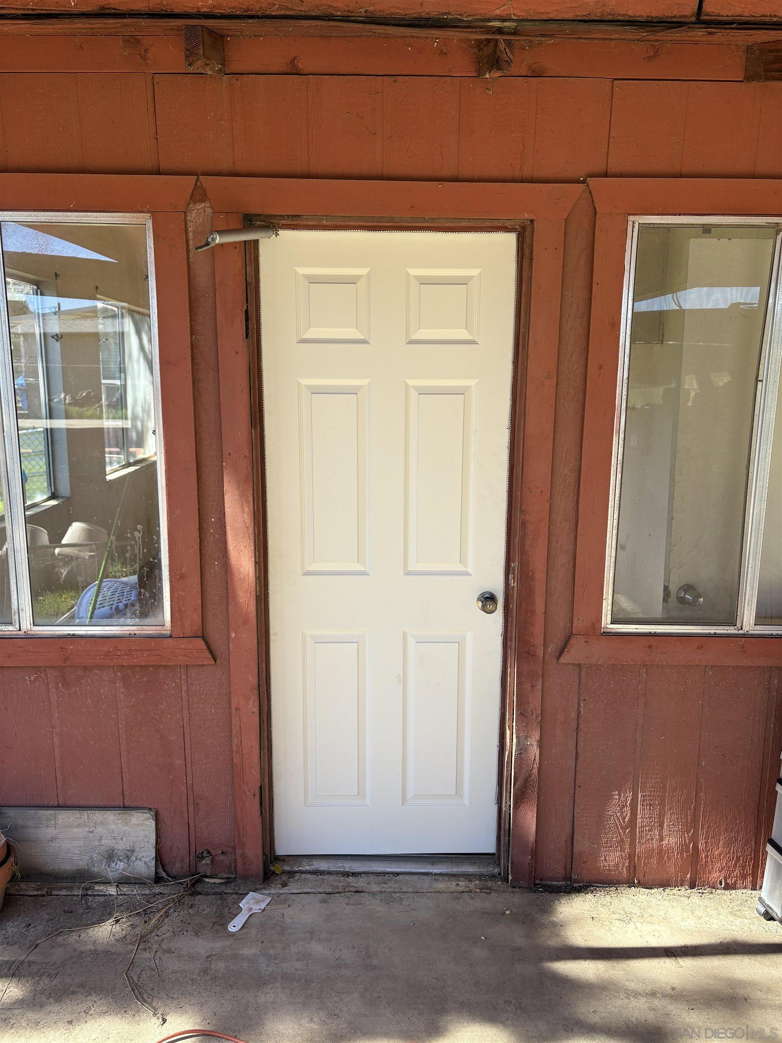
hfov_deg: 53.1
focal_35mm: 26
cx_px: 391
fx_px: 783
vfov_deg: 67.3
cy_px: 522
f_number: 1.6
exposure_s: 1/543
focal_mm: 5.96
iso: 64
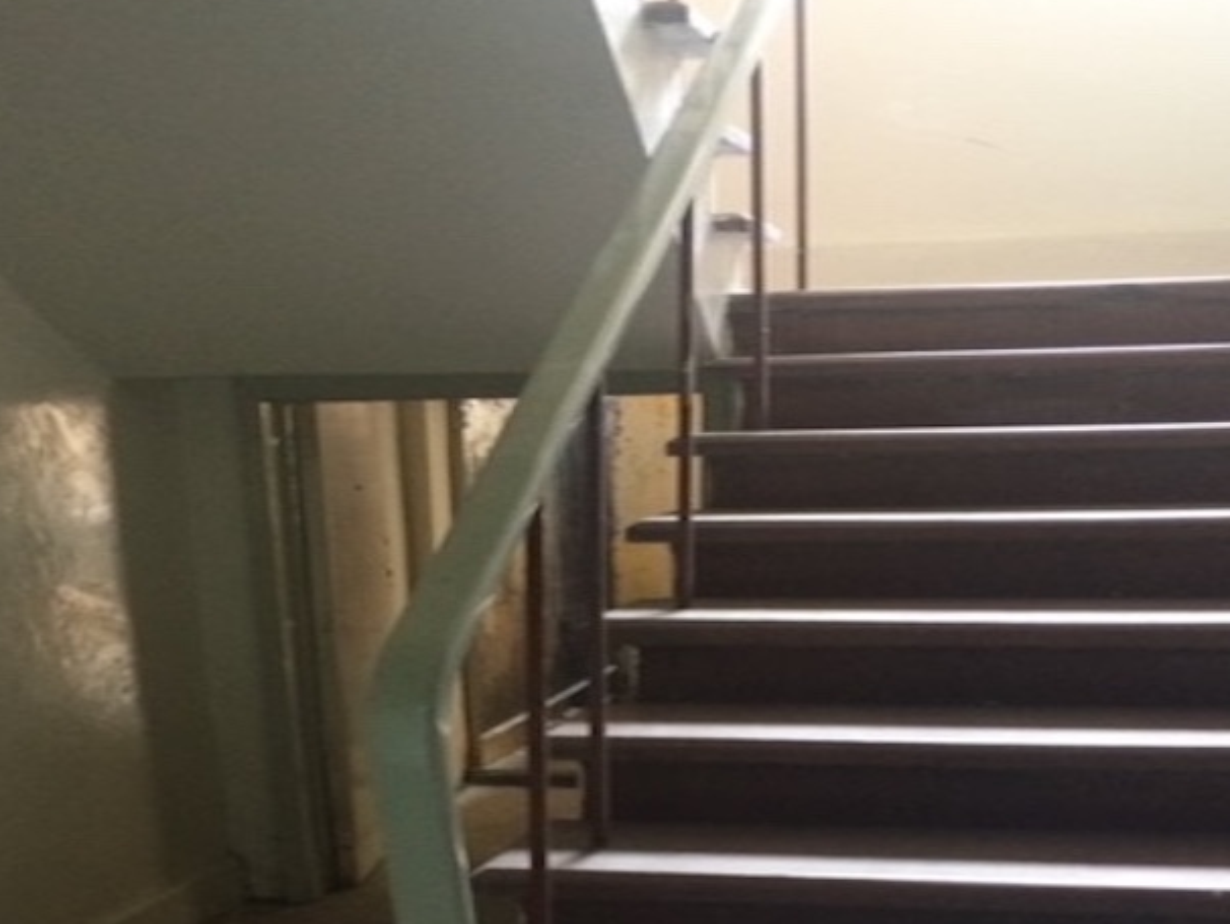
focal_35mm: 49
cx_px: 538
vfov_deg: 29.0
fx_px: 1742
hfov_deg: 38.8
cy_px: 749
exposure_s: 1/24
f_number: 2.2
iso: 320
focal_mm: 4.15
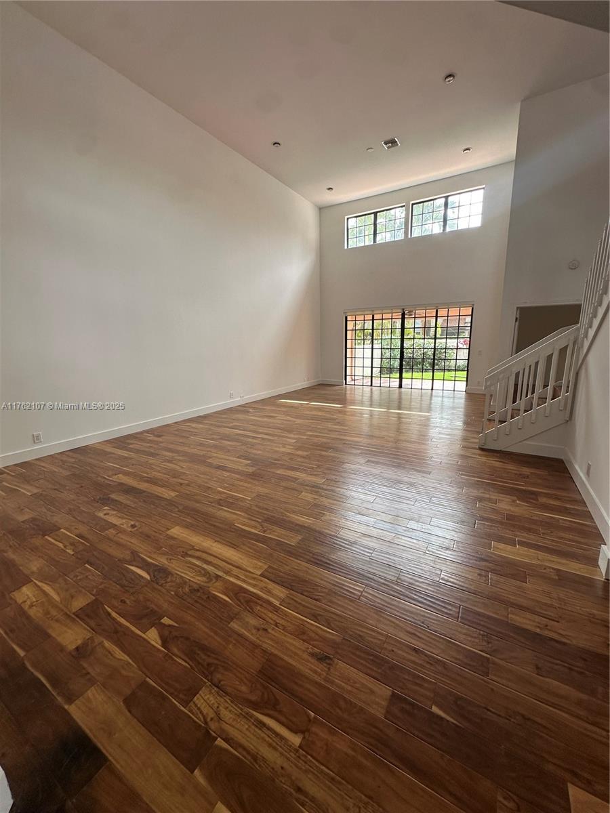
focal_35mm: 14
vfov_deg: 102.1
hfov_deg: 85.7
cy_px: 406
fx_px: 329
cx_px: 305
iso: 64
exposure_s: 1/99
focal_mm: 2.22
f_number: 2.2
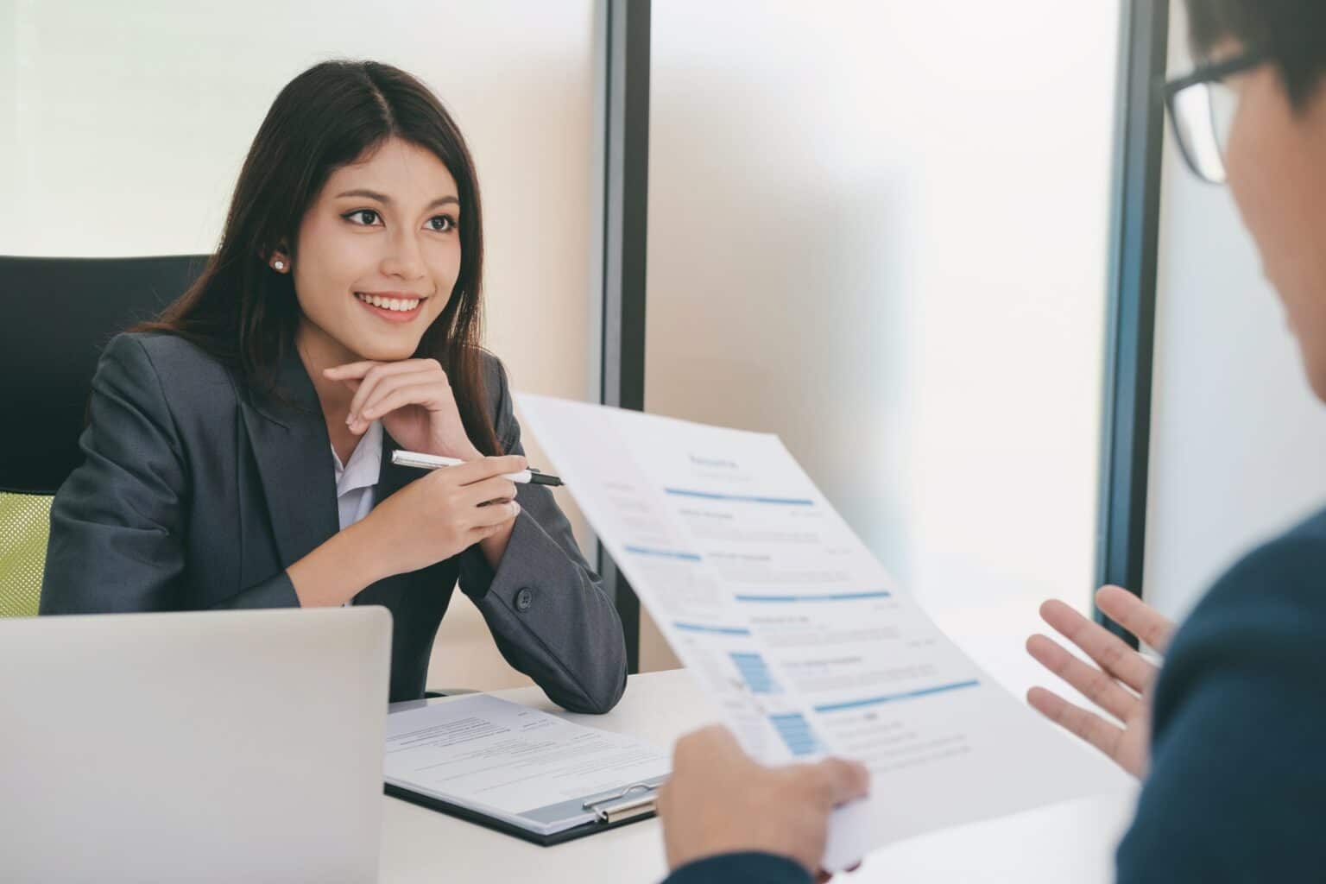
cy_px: 442
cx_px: 663
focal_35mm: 53
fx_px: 1952
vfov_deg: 25.5
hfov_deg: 37.5
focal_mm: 35
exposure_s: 1/125
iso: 200
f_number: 4
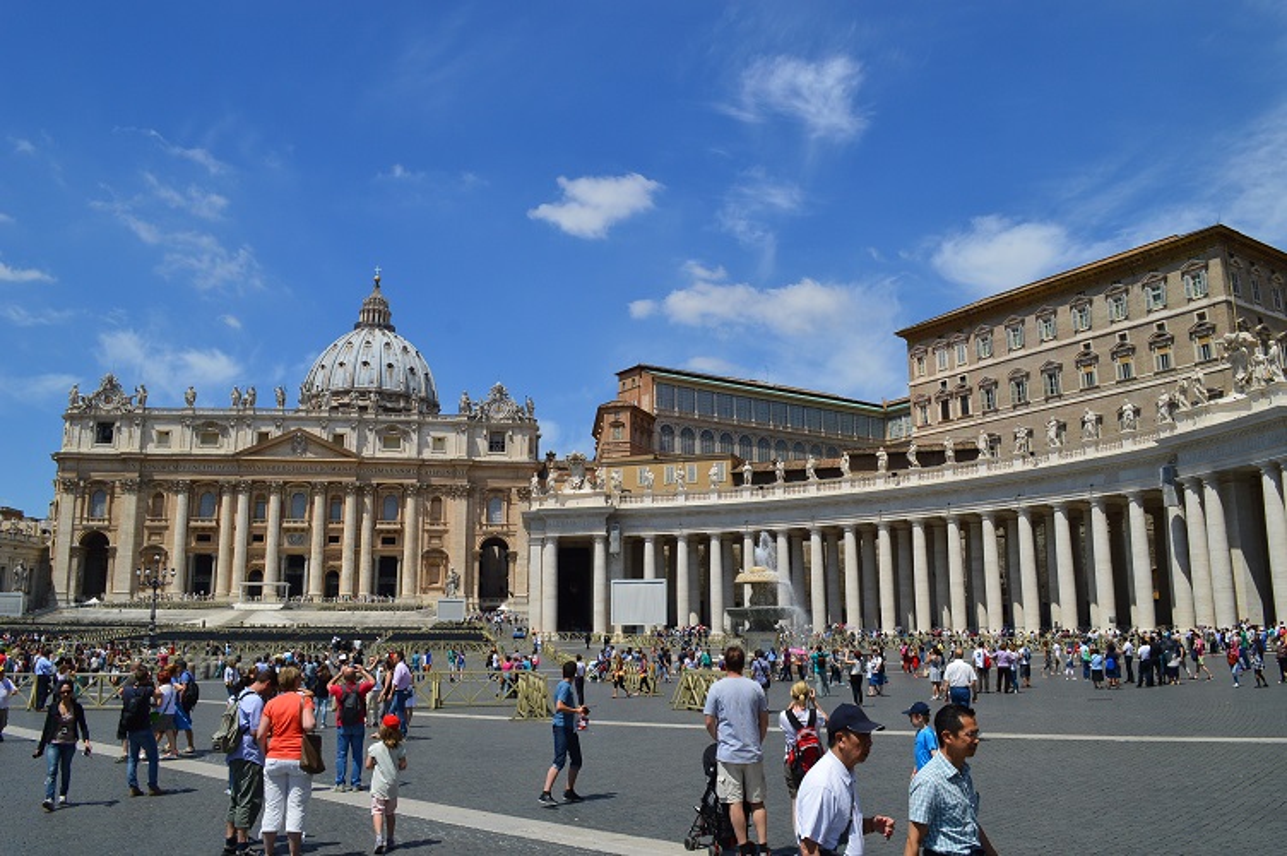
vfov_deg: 47.8
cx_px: 644
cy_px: 428
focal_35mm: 27
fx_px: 964
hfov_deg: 67.4
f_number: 11
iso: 220
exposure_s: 1/500
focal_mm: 18
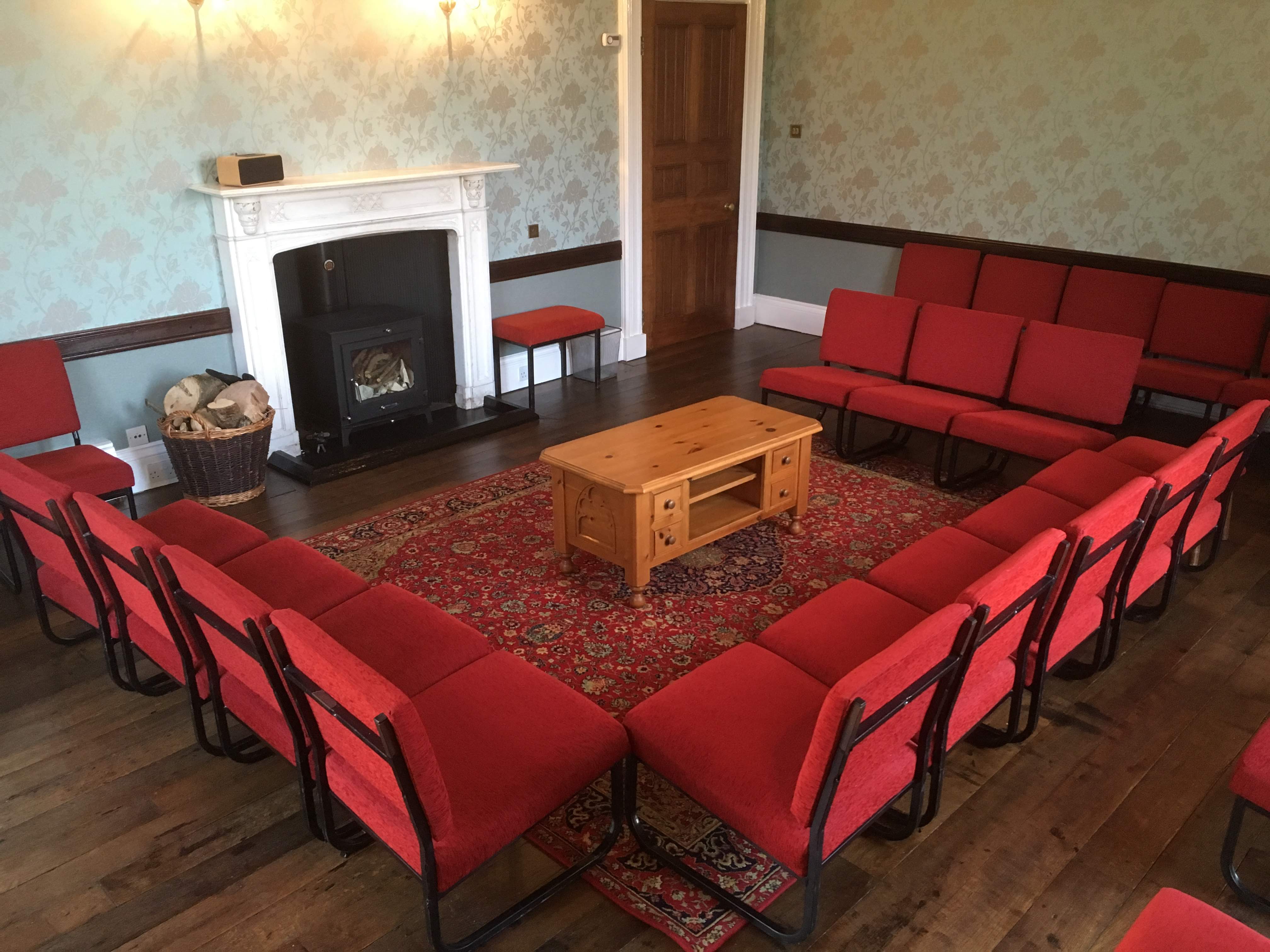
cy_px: 476
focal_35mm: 29
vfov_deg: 48.2
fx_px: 1064
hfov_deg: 61.7
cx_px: 635
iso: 200
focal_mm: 4.15
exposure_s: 1/33
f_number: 2.2
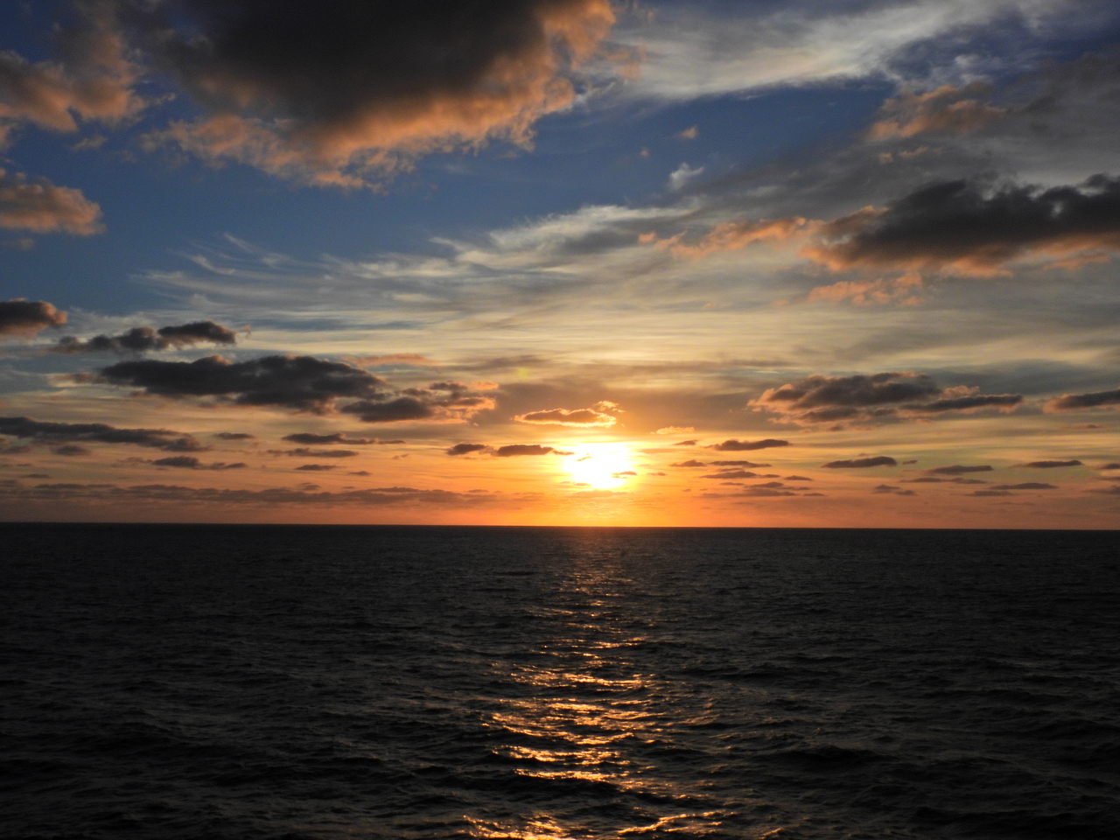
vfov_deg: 40.7
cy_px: 420
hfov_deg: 52.6
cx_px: 560
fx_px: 1132
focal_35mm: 35
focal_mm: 6.2
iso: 100
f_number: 5
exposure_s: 1/1600
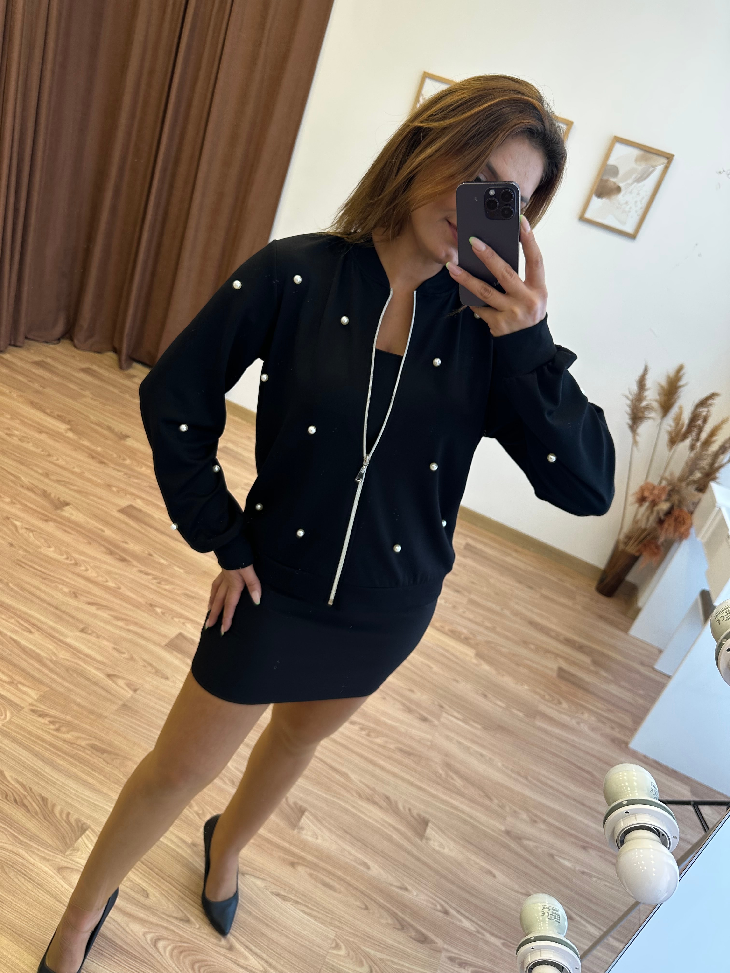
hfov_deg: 56.8
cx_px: 365
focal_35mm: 24
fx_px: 675
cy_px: 486
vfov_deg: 71.6
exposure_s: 1/121
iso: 160
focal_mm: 6.86
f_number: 1.78
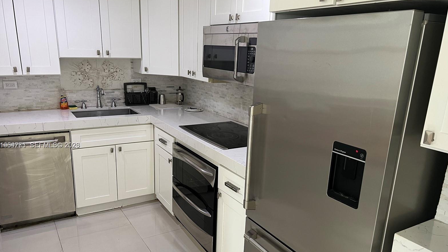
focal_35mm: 29
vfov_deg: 40.1
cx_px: 220
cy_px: 146
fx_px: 344
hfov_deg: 66.1
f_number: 1.5
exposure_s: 1/60
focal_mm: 5.7
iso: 125
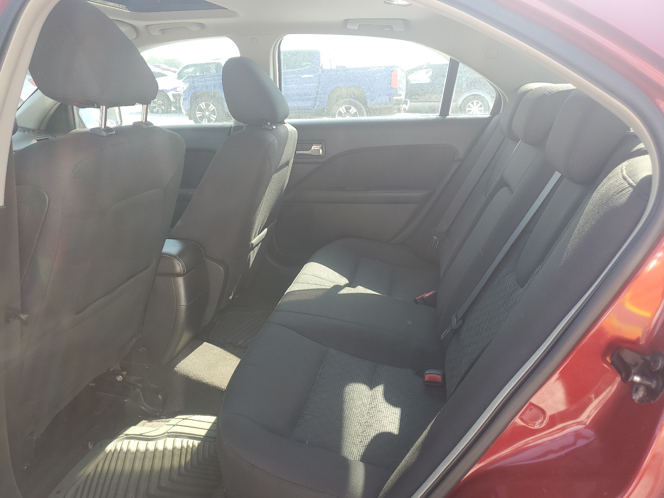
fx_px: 499
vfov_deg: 53.1
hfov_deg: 67.3
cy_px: 249
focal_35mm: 26
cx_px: 332
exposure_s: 1/286
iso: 50
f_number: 1.5
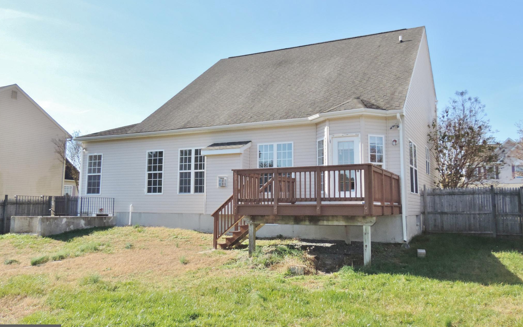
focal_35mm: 32
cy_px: 148
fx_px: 456
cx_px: 260
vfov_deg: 39.4
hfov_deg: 59.7
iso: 280
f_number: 3.1
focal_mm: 5.3
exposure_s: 1/2000
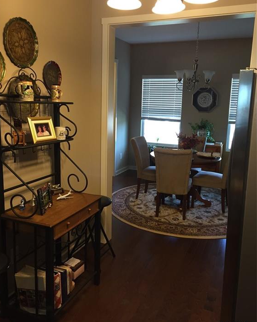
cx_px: 126
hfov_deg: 47.1
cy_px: 151
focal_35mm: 31
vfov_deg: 57.1
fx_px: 295
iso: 100
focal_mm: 4.15
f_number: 2.2
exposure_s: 1/30
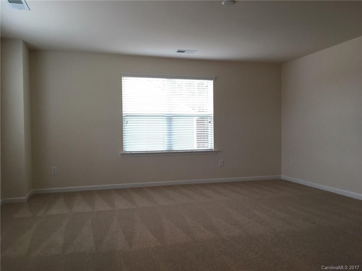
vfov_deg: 48.2
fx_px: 303
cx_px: 181
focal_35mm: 29
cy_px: 136
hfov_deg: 61.7
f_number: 2.2
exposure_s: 1/30
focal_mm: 4.15
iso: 100
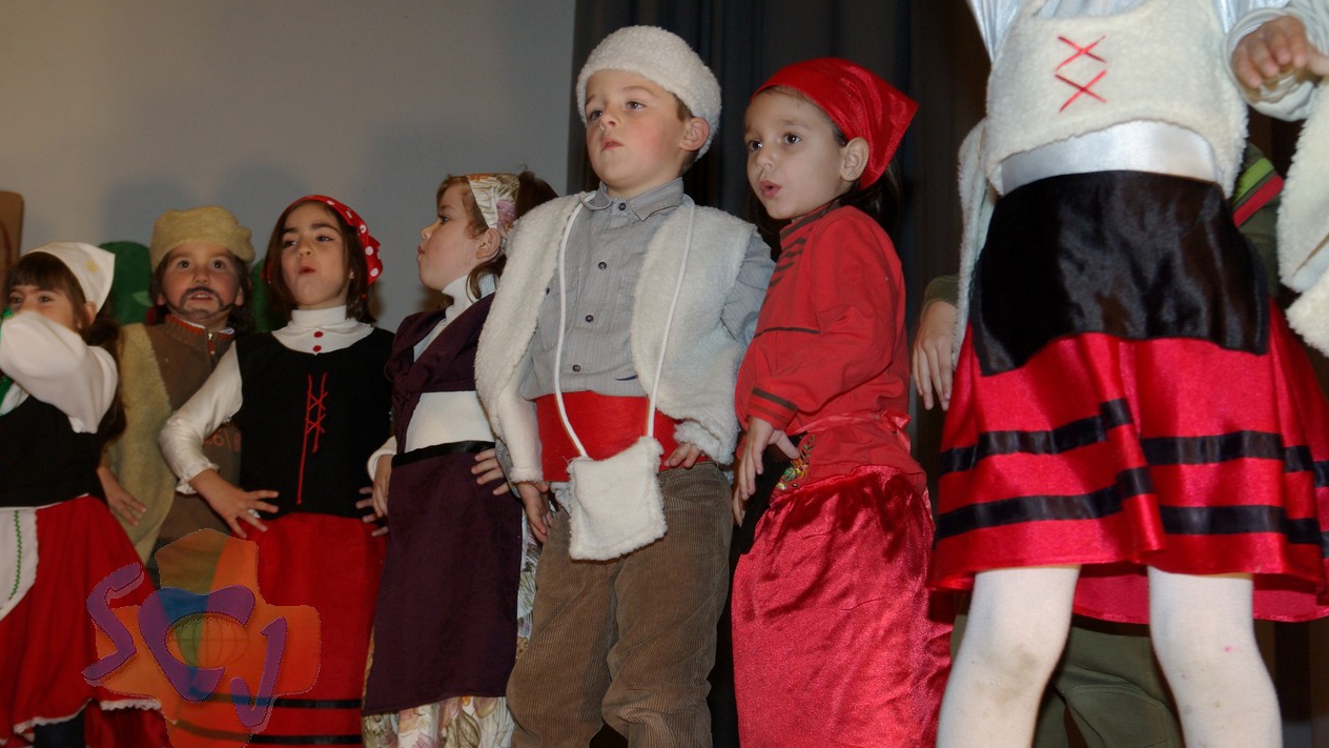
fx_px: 2415
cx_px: 670
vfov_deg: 17.6
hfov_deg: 30.8
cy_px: 375
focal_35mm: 69
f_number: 5.6
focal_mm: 43
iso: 400
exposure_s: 1/60
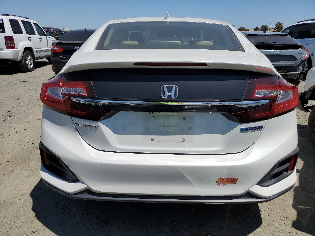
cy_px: 118
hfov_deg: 67.3
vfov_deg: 53.1
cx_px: 158
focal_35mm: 26
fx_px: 237
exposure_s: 1/10000
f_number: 1.5
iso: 50
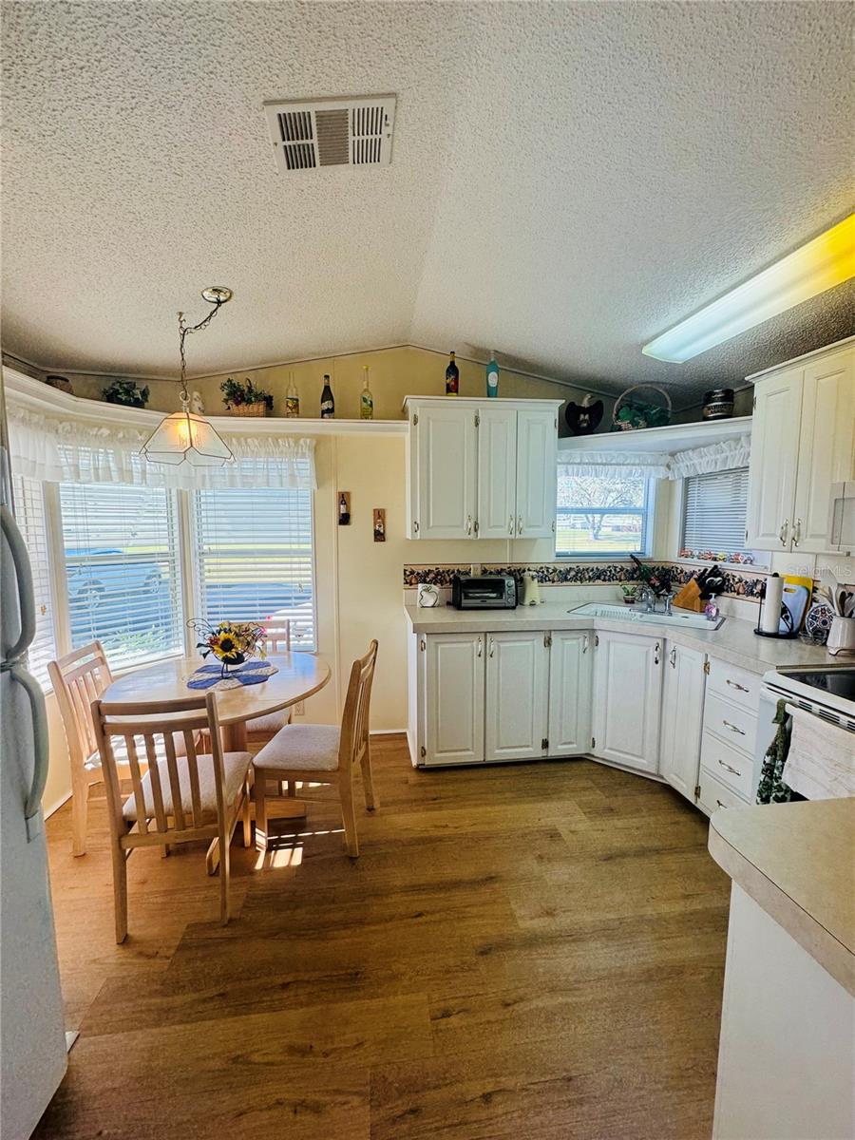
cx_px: 428
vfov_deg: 102.1
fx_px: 461
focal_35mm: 14
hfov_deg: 85.7
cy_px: 570
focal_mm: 2.22
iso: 100
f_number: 2.2
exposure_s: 1/180
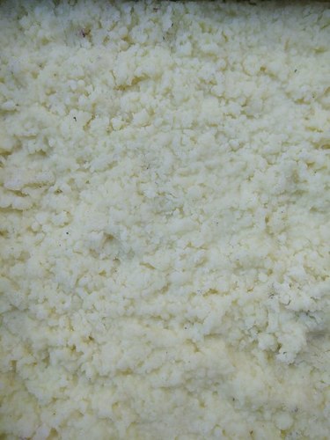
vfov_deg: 79.0
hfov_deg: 63.4
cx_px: 165
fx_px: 267
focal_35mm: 21
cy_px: 220
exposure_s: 1/228
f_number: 2
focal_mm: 3.57
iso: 100
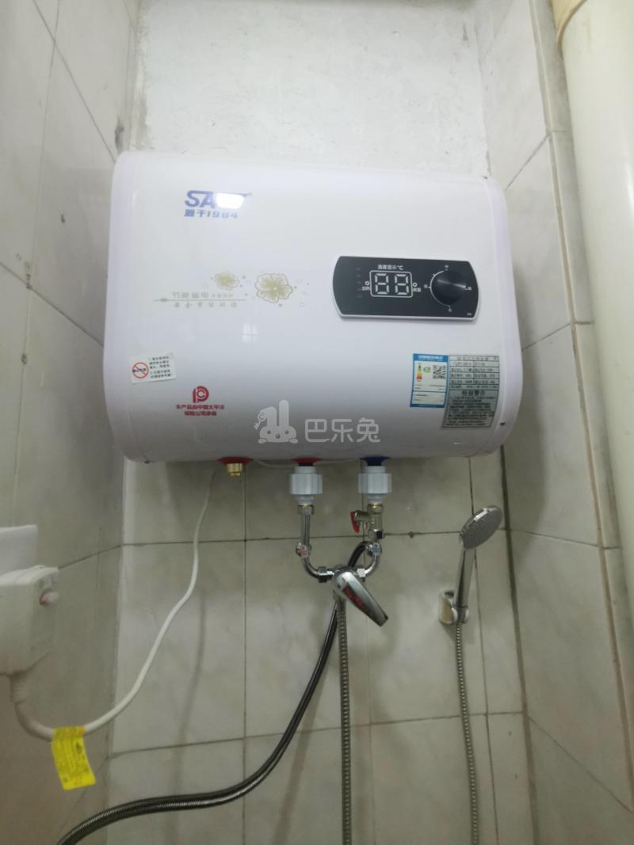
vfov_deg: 91.0
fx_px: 415
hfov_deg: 74.7
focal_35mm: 17
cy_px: 422
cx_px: 317
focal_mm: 2.23
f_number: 2.2
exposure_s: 1/50
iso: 160
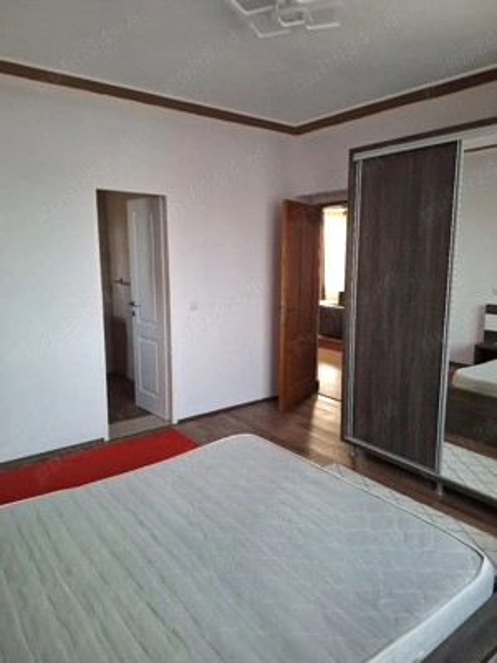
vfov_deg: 73.9
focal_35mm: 23
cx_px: 248
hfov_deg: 58.9
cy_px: 332
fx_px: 440
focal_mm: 5.54
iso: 250
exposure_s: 1/30
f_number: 1.8
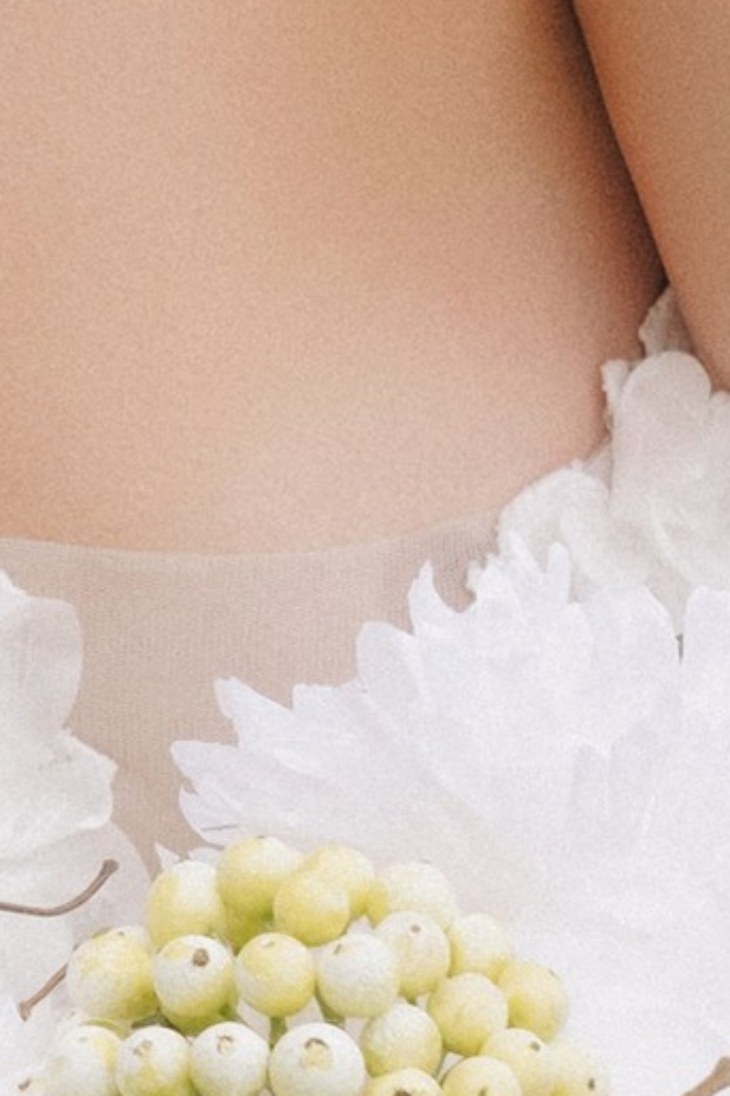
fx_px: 11352
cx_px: -919
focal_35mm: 373
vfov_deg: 5.5
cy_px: 392
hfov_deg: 3.6
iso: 250
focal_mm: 33
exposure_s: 1/500
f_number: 5
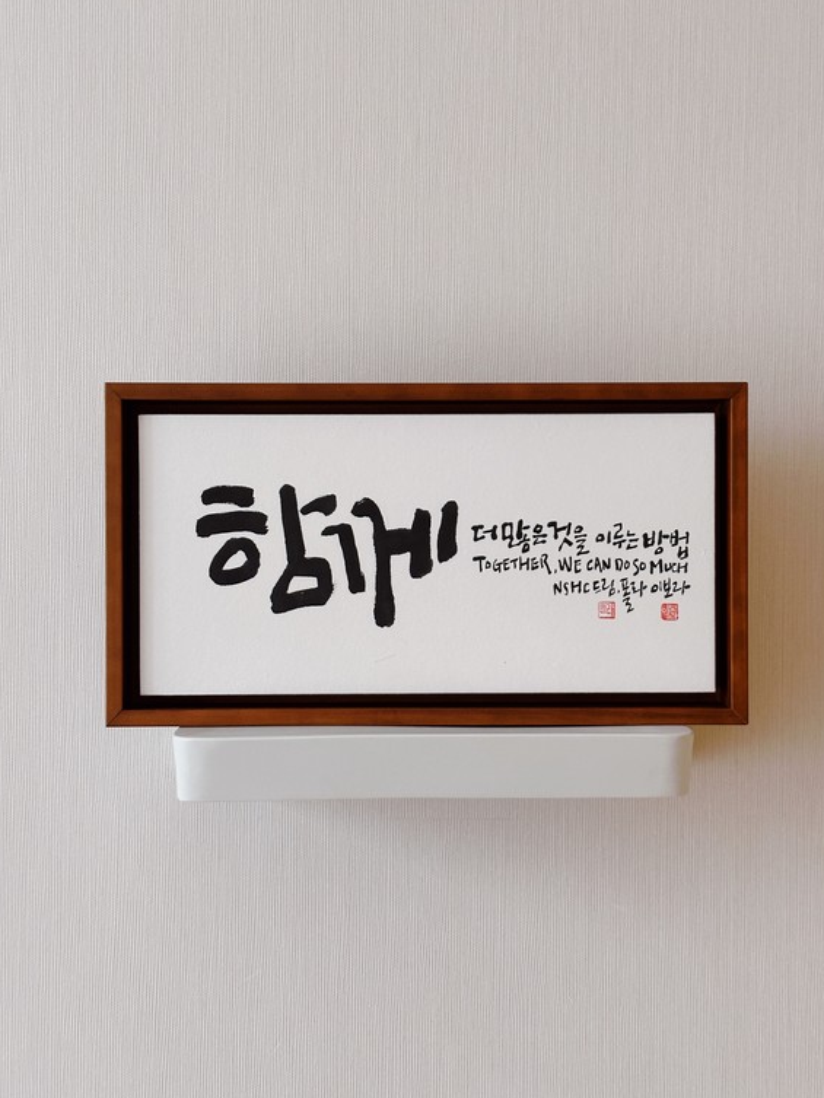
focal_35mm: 51
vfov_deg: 37.5
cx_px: 419
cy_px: 544
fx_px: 1618
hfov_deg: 28.6
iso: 125
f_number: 1.78
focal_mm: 6.86
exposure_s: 1/50
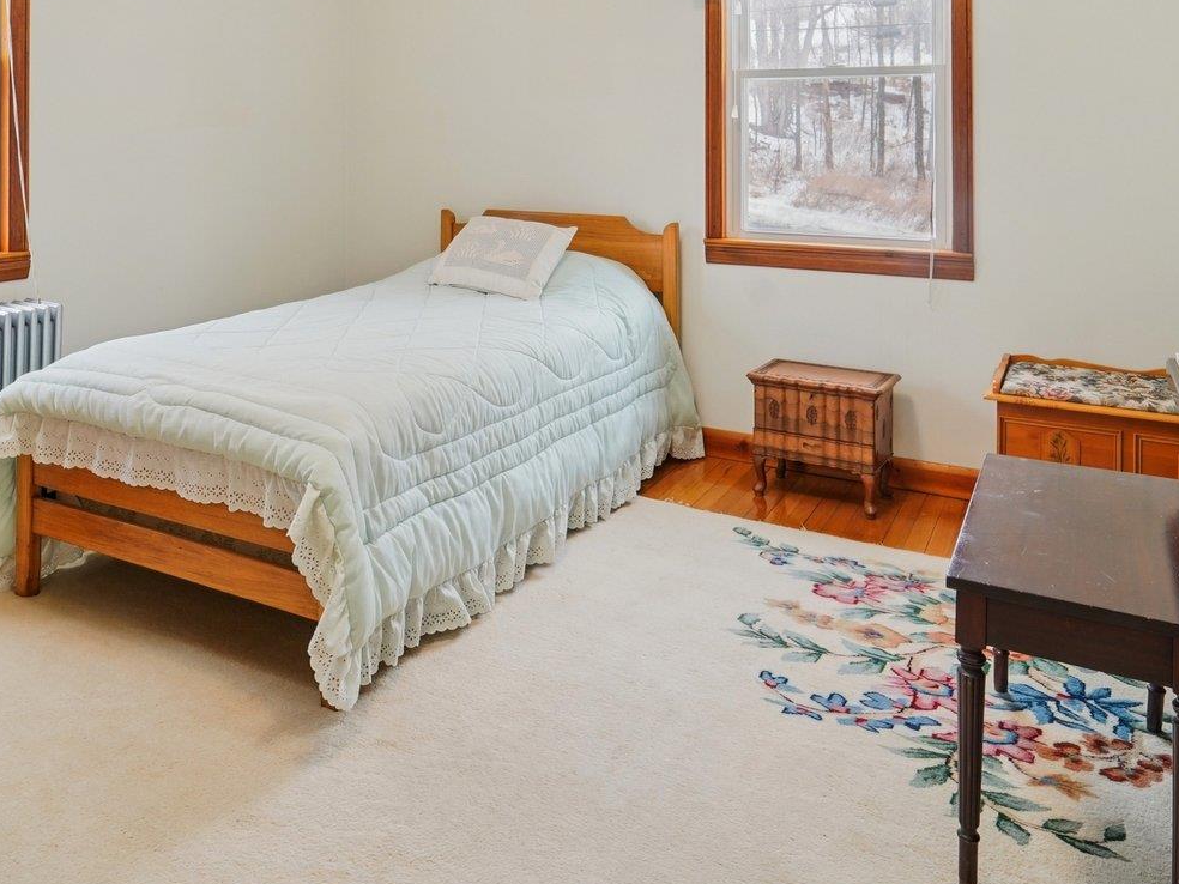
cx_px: 472
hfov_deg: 62.9
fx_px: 954
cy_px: 185
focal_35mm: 28
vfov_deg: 47.2
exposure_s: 1/15
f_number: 8
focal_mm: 14
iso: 400
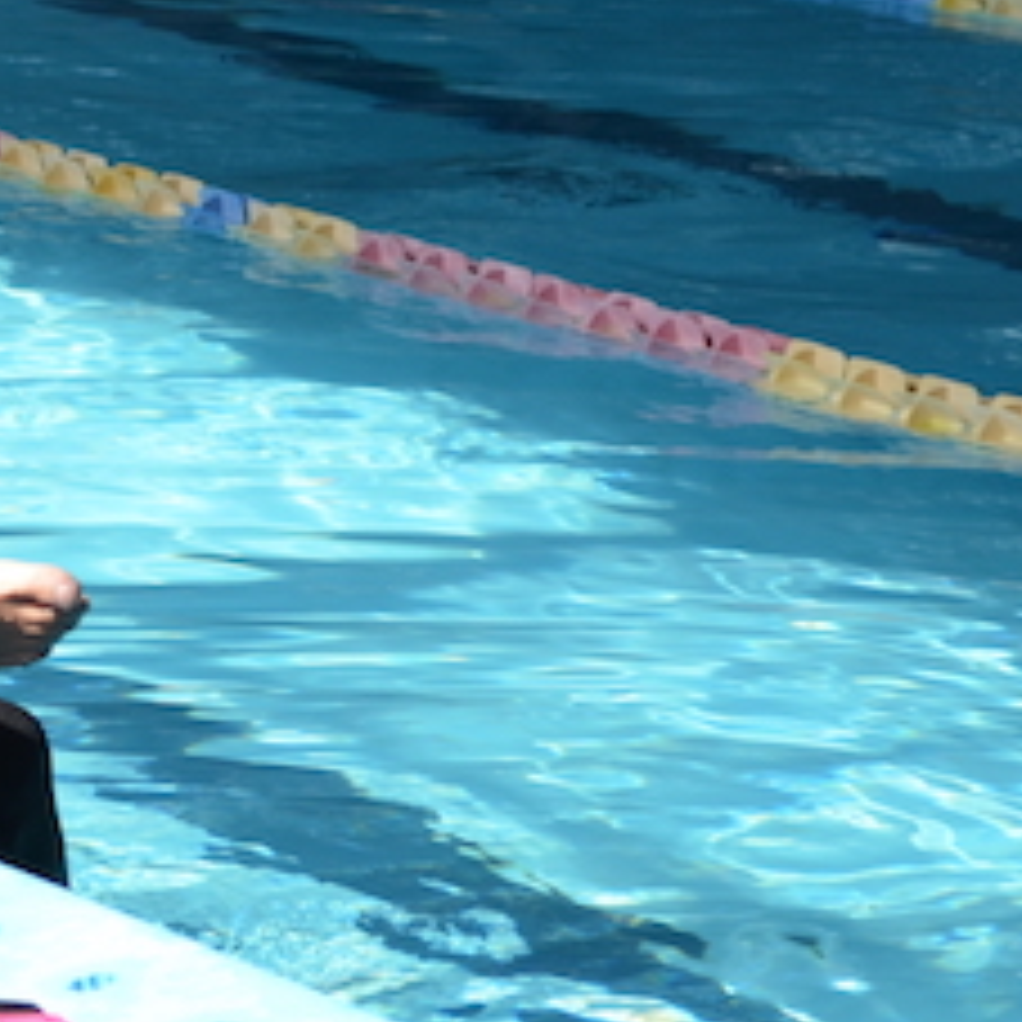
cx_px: -477
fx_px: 8234
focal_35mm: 246
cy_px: 351
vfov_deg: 7.1
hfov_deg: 7.0
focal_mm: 55
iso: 200
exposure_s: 1/160
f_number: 6.3
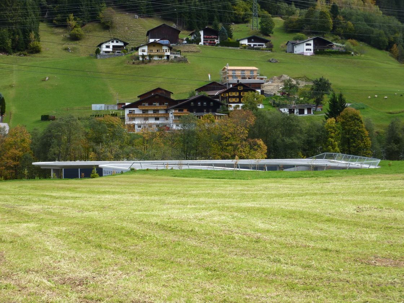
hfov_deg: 32.7
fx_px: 689
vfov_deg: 24.8
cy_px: 152
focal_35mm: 59
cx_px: 202
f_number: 3.9
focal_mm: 9.7
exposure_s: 1/250
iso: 80
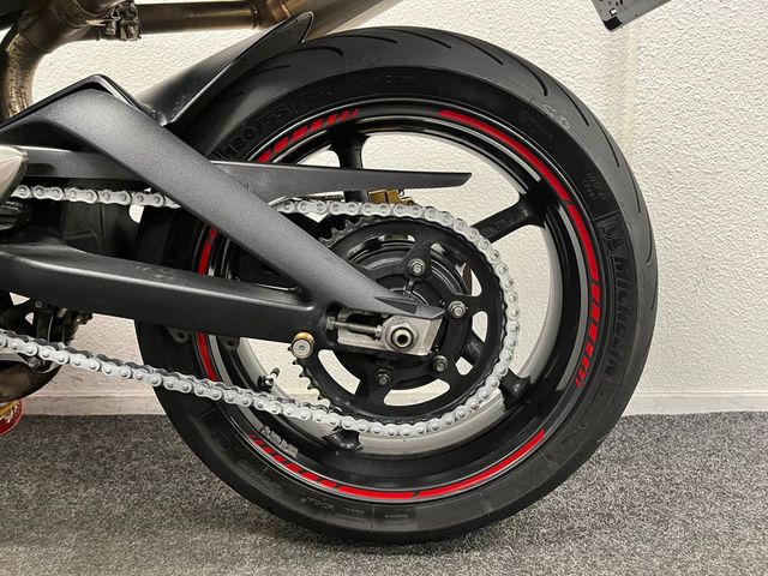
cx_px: 384
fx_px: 577
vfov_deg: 53.1
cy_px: 288
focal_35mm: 26
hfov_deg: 67.3
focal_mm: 5.1
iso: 400
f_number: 1.6
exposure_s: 1/50
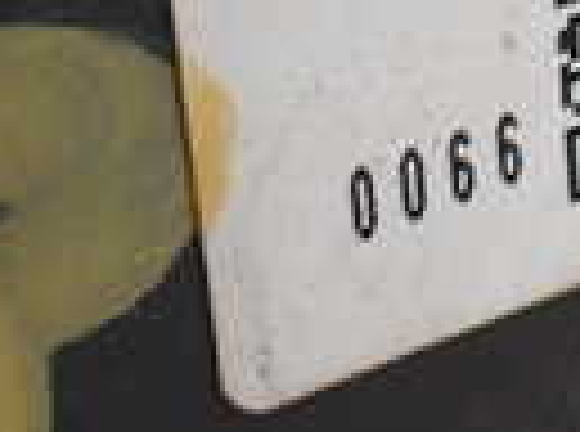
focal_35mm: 140
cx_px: 728
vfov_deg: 9.8
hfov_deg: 13.7
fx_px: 2339
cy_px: -432
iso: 100
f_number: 2.3
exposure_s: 1/125
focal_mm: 5.4
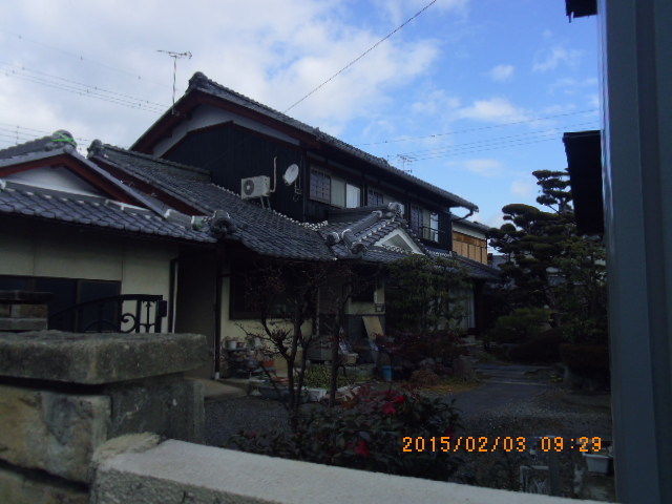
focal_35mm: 28
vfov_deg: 49.7
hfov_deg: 63.4
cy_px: 252
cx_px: 336
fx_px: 544
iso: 64
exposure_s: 1/500
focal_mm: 5.1
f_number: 3.9
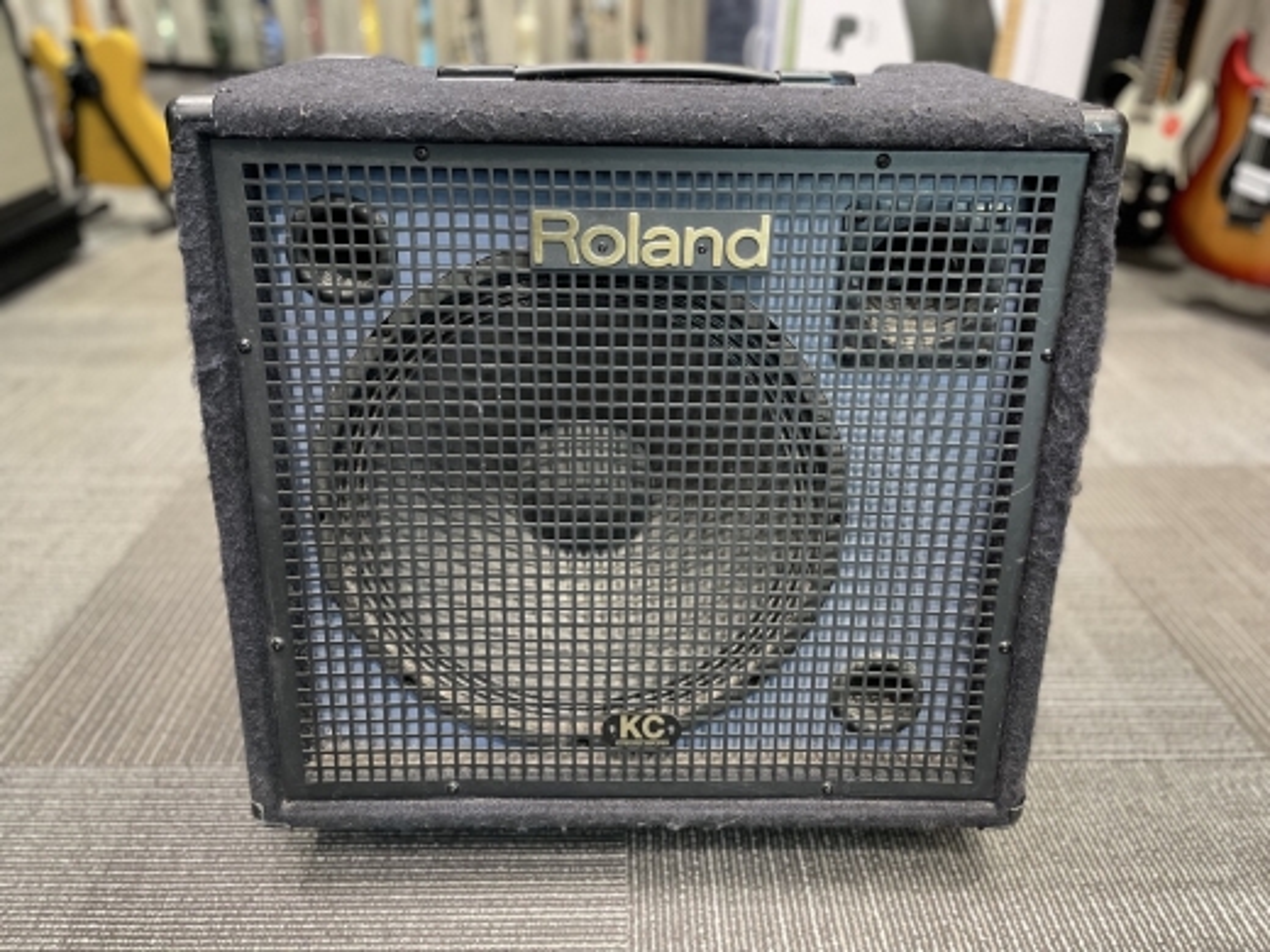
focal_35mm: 26
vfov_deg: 53.1
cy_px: 476
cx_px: 635
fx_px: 954
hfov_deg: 67.3
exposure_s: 1/60
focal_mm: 4.2
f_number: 1.6
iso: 400
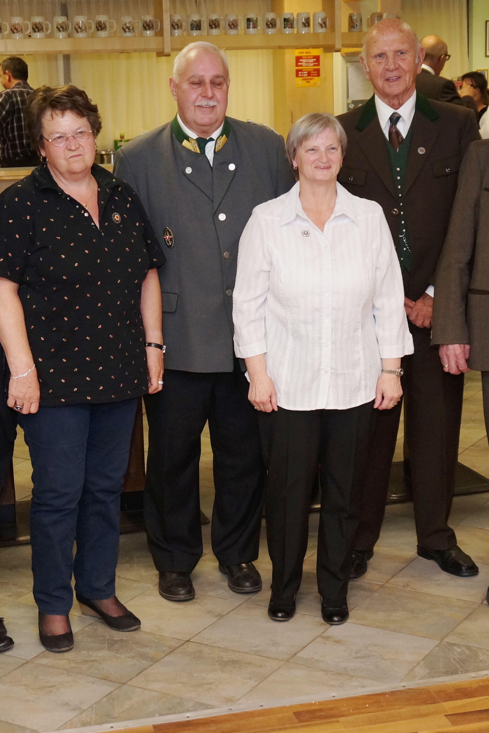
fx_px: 1284
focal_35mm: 63
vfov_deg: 31.9
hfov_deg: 21.6
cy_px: 336
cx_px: 211
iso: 800
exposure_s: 1/125
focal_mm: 24
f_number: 4.5
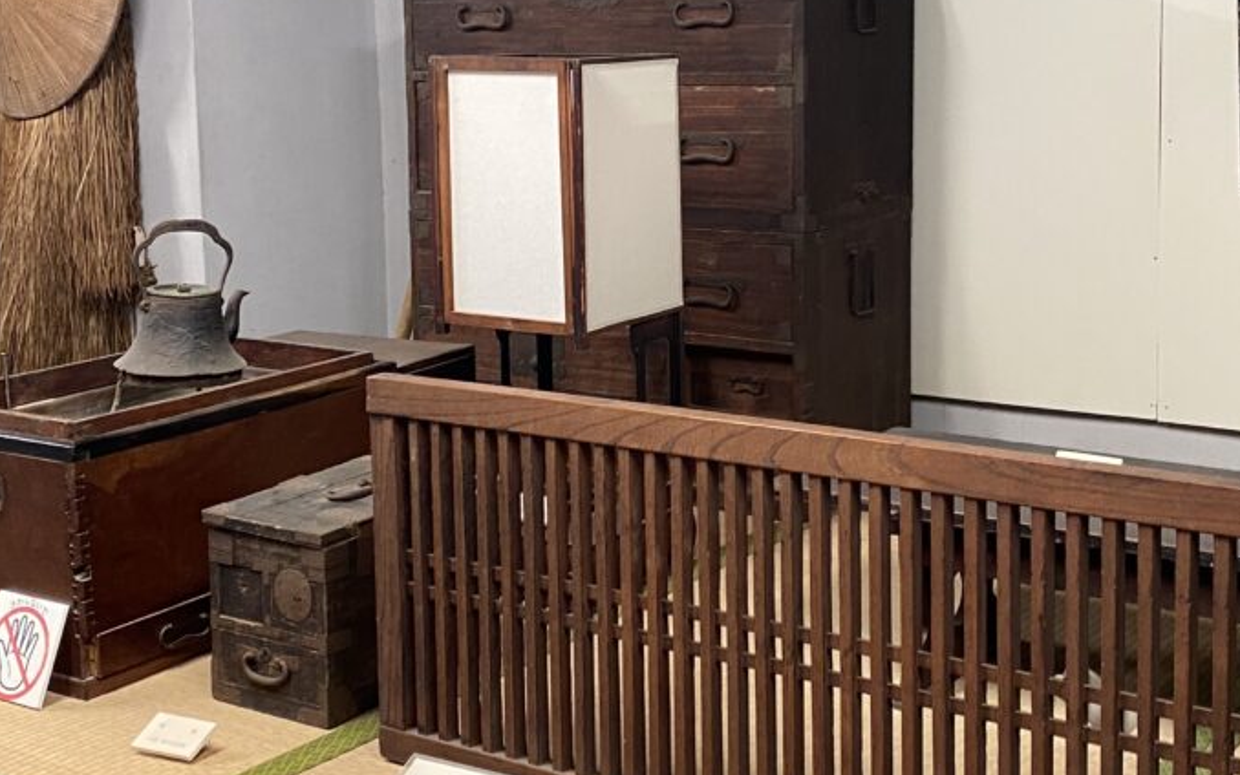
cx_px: 726
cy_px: 238
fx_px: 1758
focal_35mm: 52
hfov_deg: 38.7
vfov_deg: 24.7
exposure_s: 1/50
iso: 320
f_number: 1.8
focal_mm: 4.25
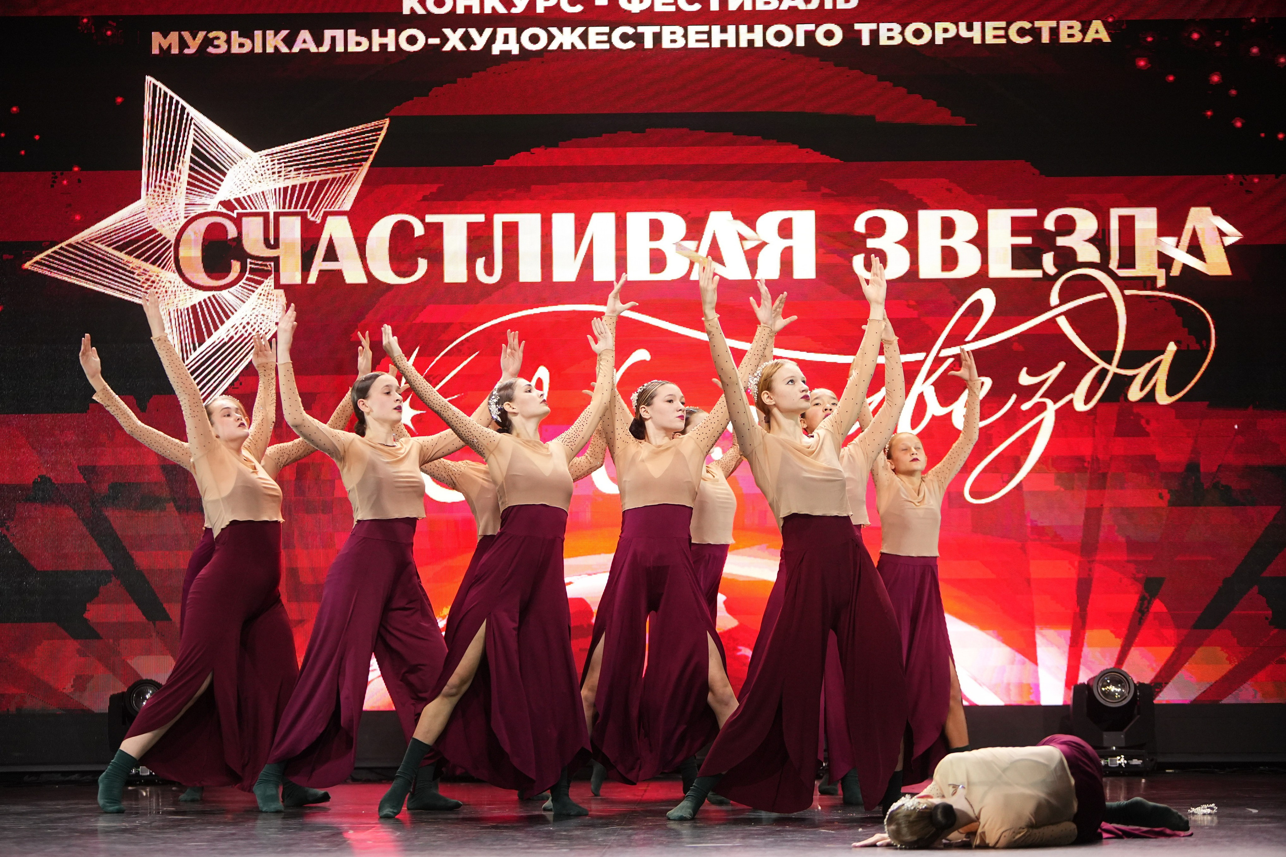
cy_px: 430
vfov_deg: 12.3
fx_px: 3965
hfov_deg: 18.4
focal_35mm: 111
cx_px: 638
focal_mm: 110
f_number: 2.8
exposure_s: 1/400
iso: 2500
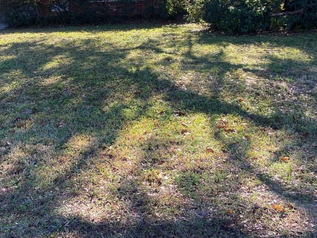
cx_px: 111
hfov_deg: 38.5
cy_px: 19
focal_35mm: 49
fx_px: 449
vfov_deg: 28.4
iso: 32
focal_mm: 4.25
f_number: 1.8
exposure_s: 1/318
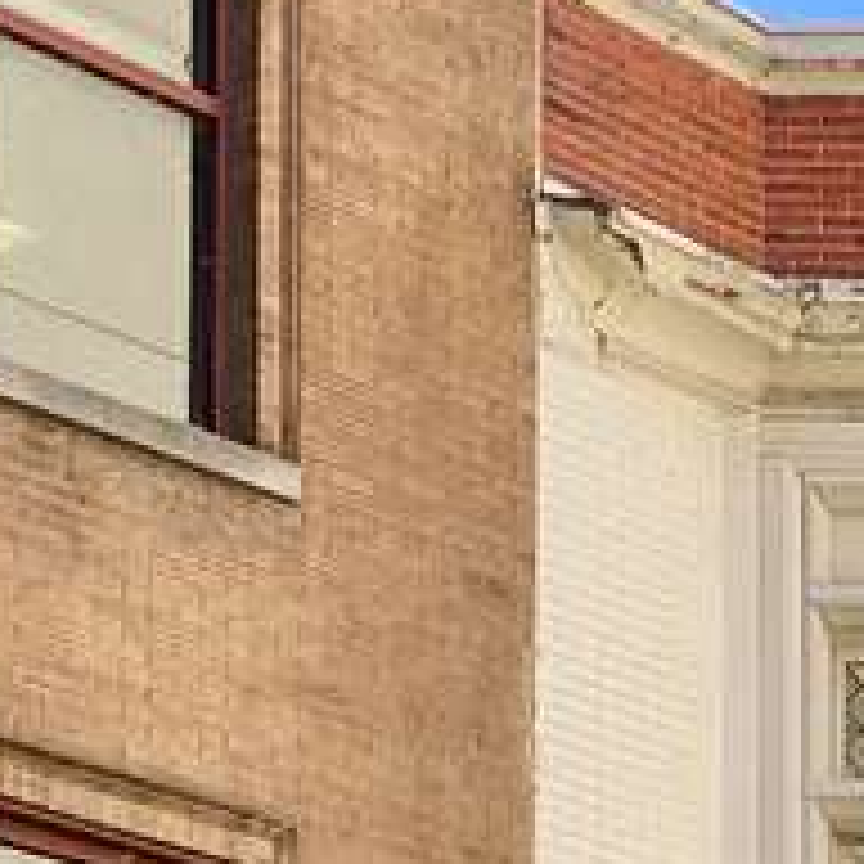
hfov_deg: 9.0
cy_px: 1215
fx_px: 5422
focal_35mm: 192
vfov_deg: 8.9
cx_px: 950
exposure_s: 1/615
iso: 20
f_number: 2
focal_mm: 6
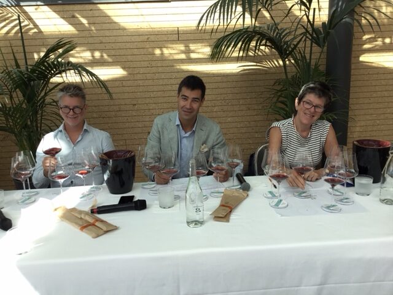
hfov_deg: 58.4
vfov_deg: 45.4
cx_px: 196
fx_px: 352
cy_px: 148
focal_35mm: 31
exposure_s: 1/100
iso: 32
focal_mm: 3.3
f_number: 2.4
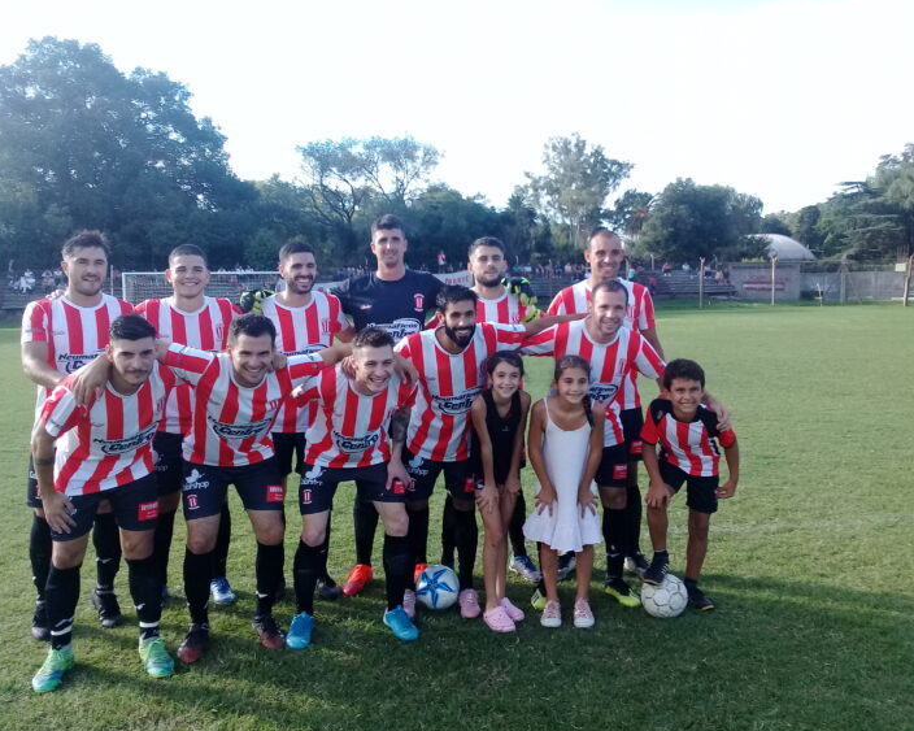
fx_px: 893
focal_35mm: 33
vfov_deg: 44.5
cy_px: 369
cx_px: 467
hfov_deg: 54.2
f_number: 2.2
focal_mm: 3.3
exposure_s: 1/381
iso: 64
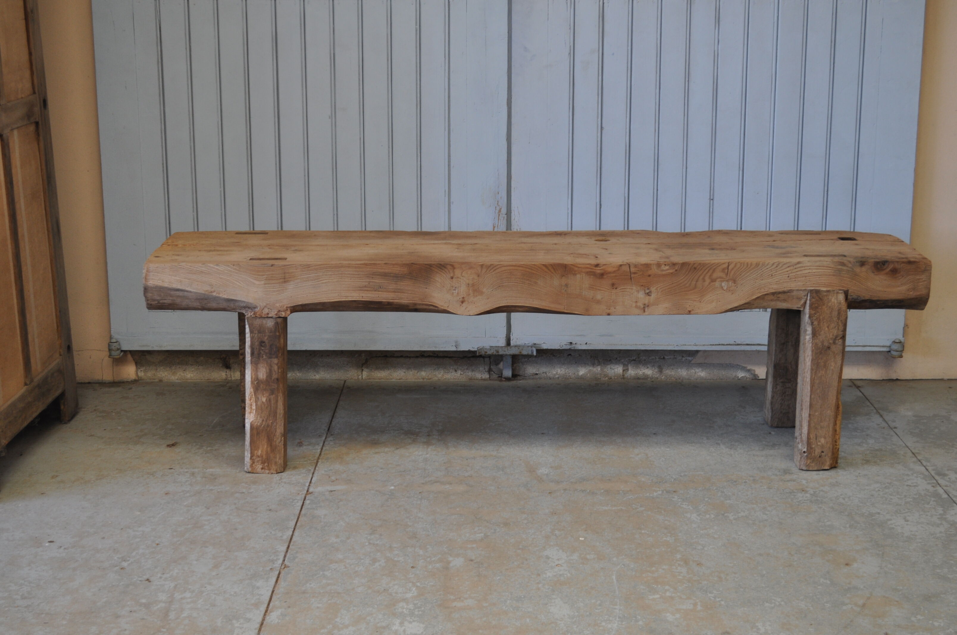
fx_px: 1434
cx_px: 478
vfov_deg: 25.0
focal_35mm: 54
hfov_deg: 36.9
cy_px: 318
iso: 400
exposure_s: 1/80
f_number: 5
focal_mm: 36
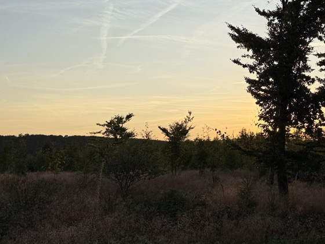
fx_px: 413
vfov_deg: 32.3
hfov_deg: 40.0
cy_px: 62
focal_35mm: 44
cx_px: 288
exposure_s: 1/2801
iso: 80
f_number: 1.78
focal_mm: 6.76
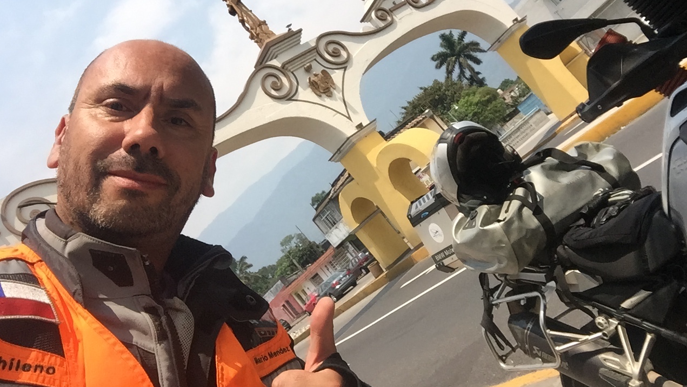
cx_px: 342
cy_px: 156
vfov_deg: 34.5
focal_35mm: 34
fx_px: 619
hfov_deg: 58.0
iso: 32
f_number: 2.2
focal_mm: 2.65
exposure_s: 1/1873
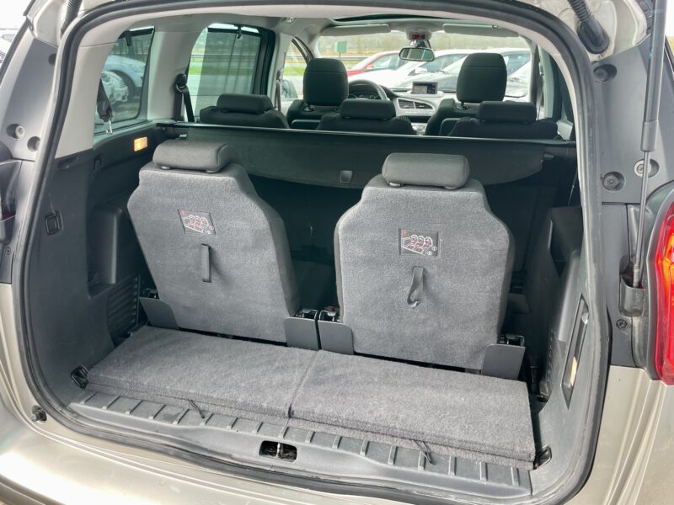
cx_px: 337
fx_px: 506
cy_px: 252
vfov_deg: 53.1
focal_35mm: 26
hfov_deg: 67.3
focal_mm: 4.2
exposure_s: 1/121
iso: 64
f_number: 1.6
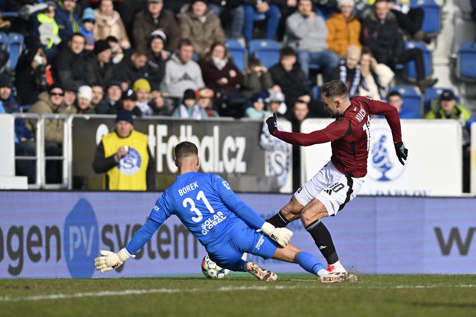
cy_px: 158
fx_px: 3966
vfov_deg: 4.6
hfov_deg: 6.9
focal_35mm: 300
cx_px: 238
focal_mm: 300
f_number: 3.5
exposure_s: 1/2500
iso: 140
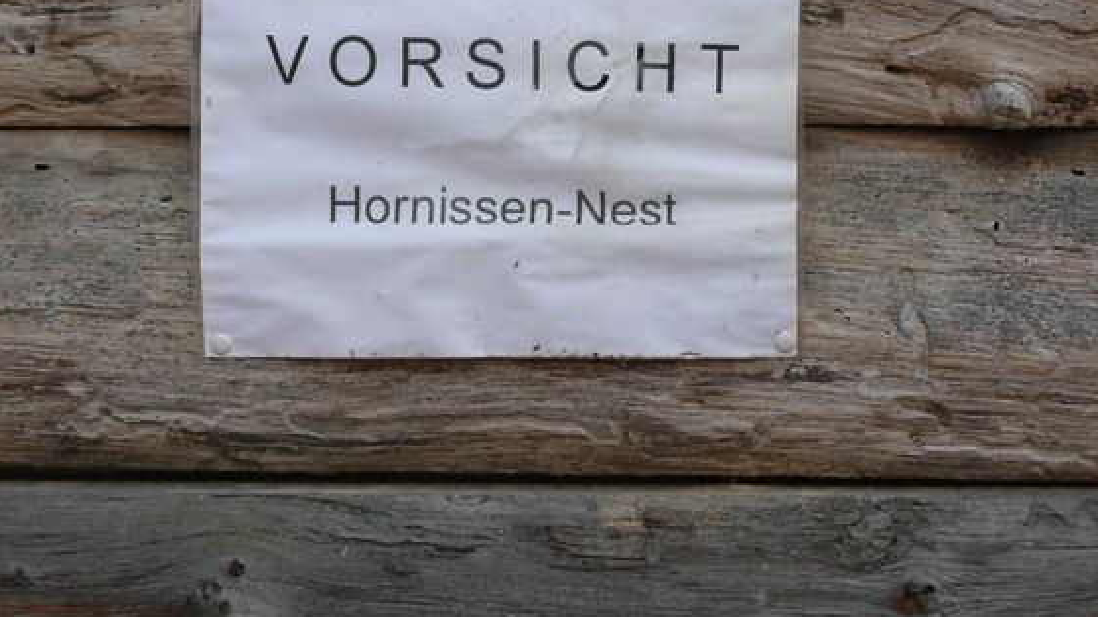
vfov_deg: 9.2
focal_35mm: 132
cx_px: 501
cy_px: 103
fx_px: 3842
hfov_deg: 16.3
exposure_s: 1/60
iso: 100
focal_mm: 19.1
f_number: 3.2
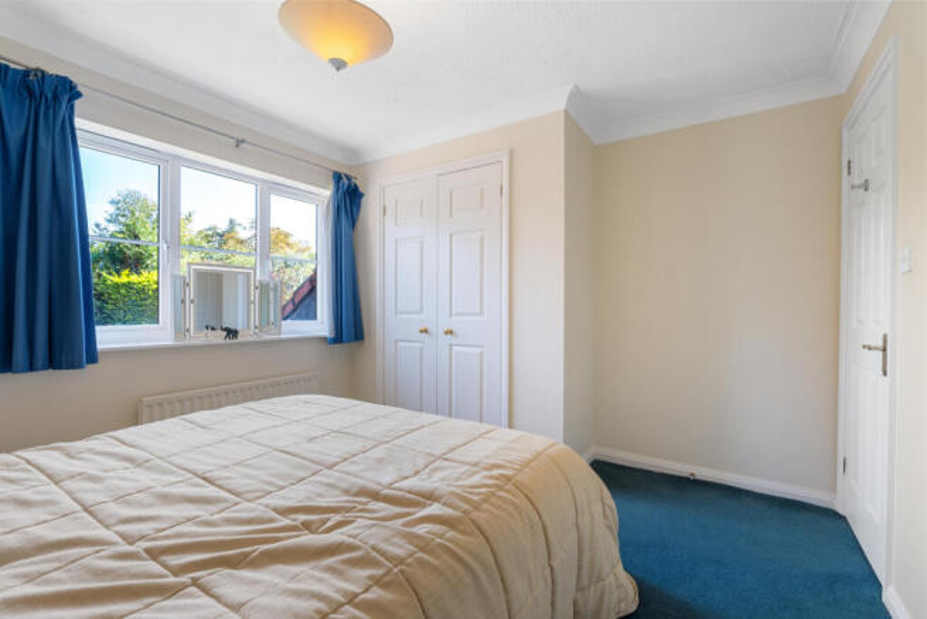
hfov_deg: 96.7
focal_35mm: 16
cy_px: 310
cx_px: 464
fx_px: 412
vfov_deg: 73.8
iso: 320
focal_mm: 16
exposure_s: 1/3
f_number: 8
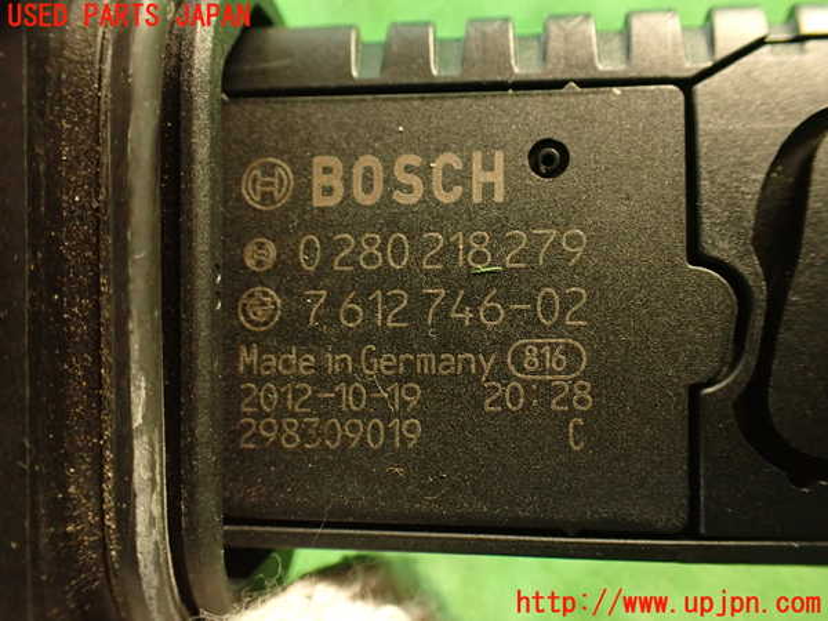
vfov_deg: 44.2
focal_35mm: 32
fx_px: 765
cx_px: 414
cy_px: 310
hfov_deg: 56.8
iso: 800
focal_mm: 5.79
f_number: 2.4
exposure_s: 1/25
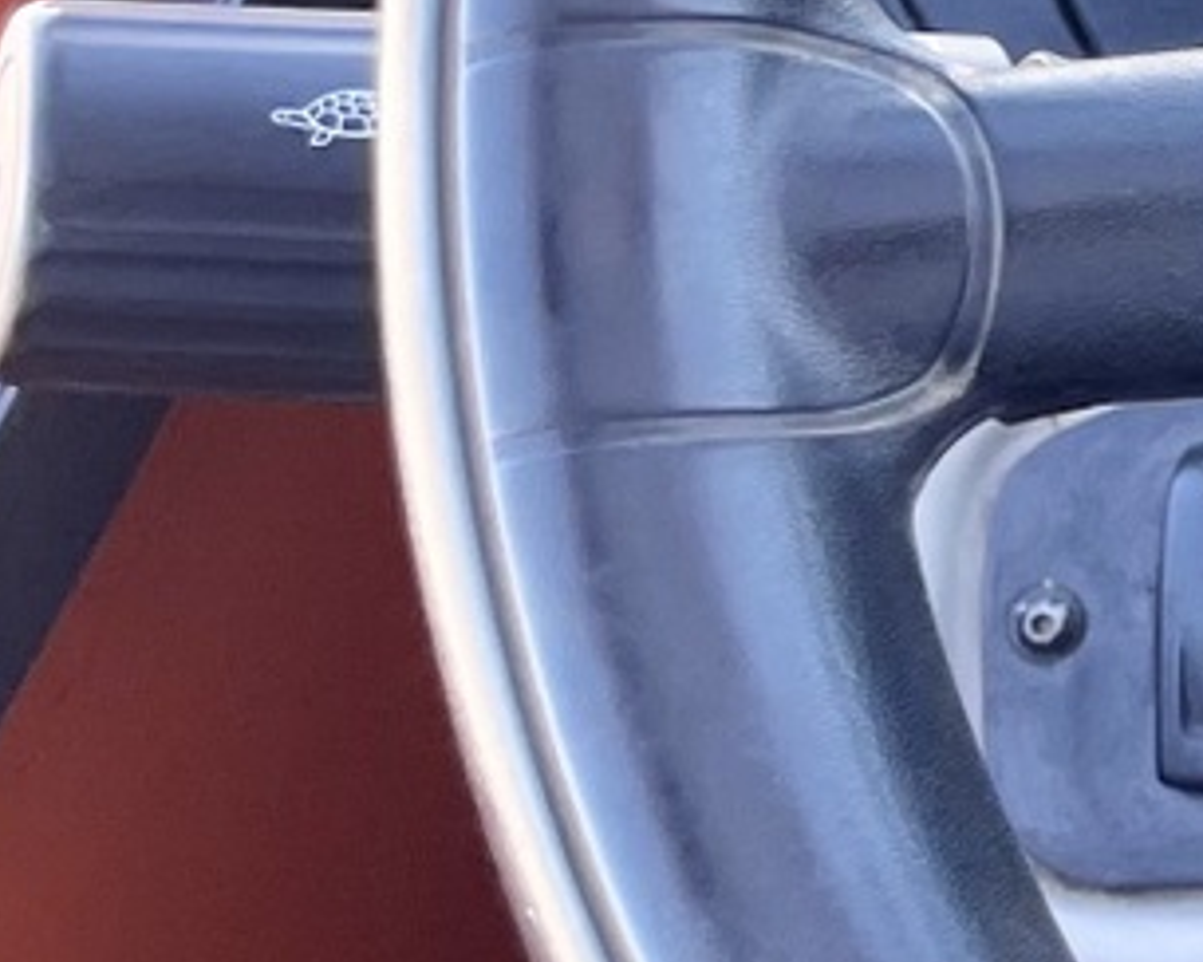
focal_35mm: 160
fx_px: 5697
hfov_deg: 9.5
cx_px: 3562
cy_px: -173
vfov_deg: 9.5
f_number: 1.6
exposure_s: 1/200
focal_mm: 5.1
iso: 40
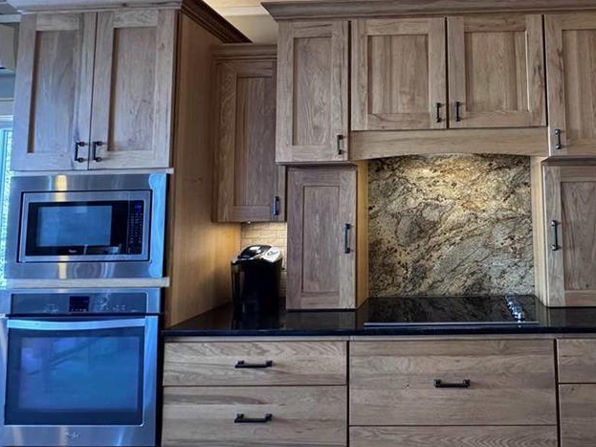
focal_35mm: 23
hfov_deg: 69.5
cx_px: 440
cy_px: 174
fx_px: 396
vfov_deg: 58.3
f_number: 2.2
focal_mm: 2.22
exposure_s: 1/60
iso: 400
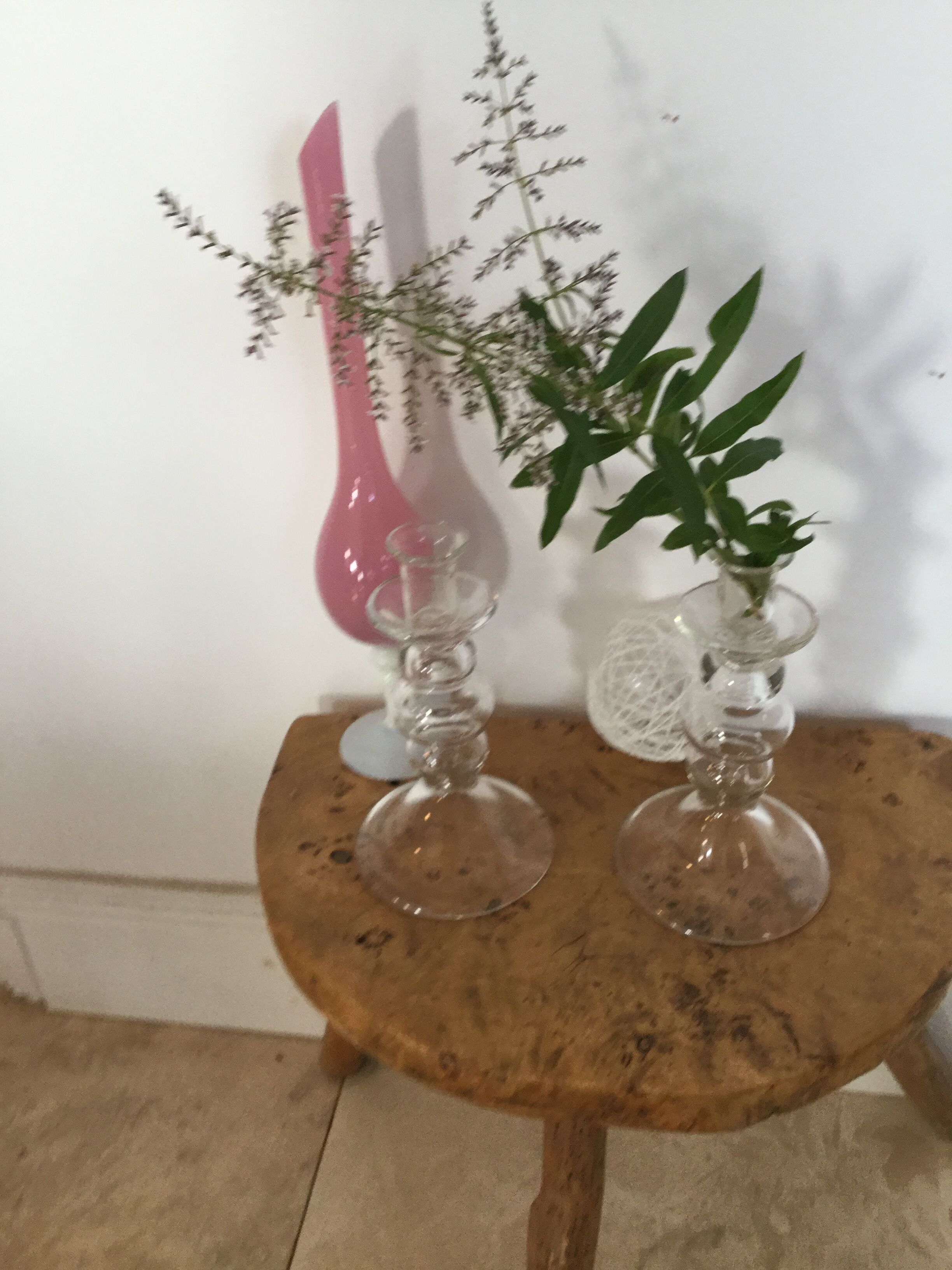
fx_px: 1137
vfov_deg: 58.4
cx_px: 476
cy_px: 635
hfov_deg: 45.4
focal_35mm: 31
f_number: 2.4
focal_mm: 3.3
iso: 32
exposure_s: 1/33
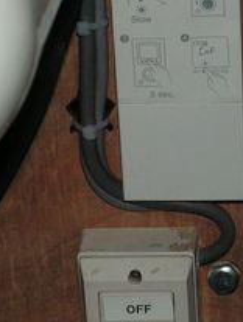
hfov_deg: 6.9
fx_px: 2025
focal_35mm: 217
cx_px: 136
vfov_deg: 9.1
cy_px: 116
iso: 160
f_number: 3.3
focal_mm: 15.1
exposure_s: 1/100
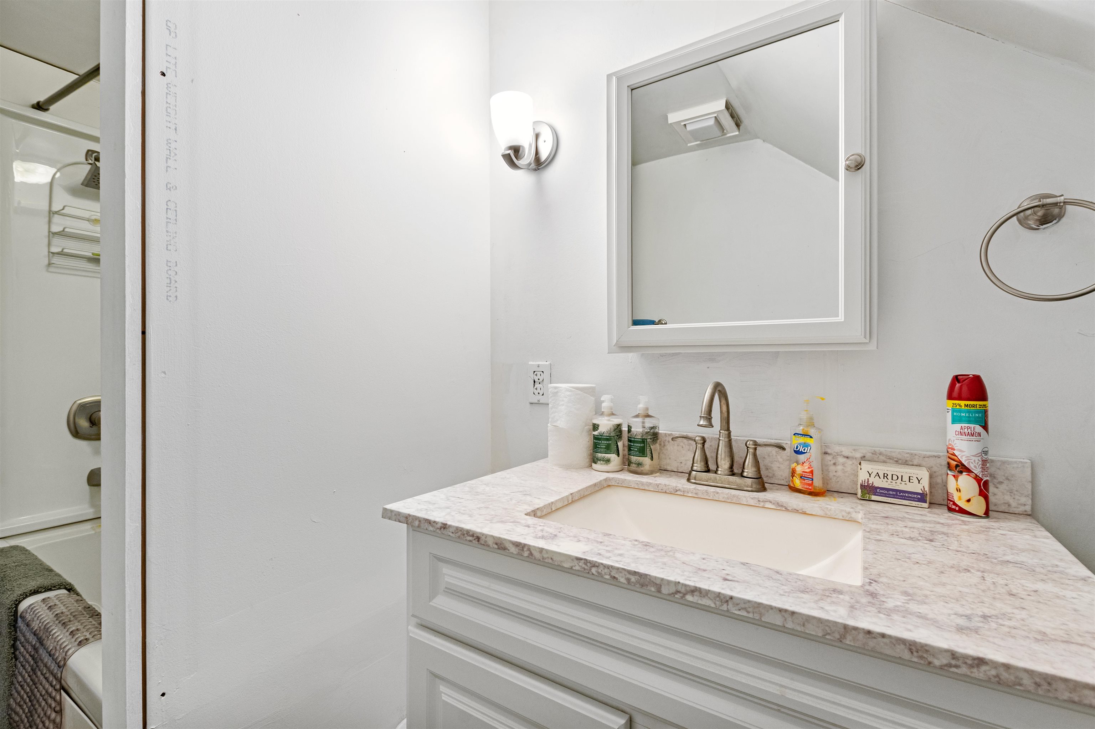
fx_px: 456
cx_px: 548
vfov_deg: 77.3
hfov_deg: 100.4
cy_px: 364
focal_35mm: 15
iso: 100
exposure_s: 1/5
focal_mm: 10
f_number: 8
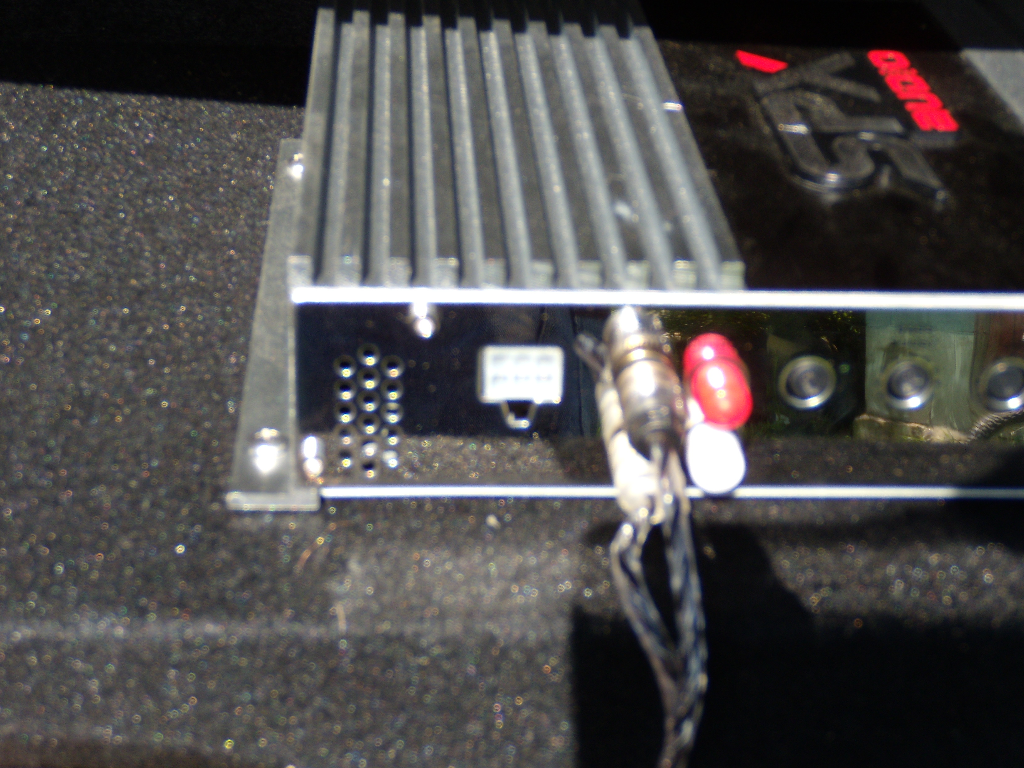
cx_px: 512
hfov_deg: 33.2
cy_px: 384
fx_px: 1716
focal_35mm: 58
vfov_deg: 25.2
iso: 80
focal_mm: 10.4
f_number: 4
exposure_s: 1/250
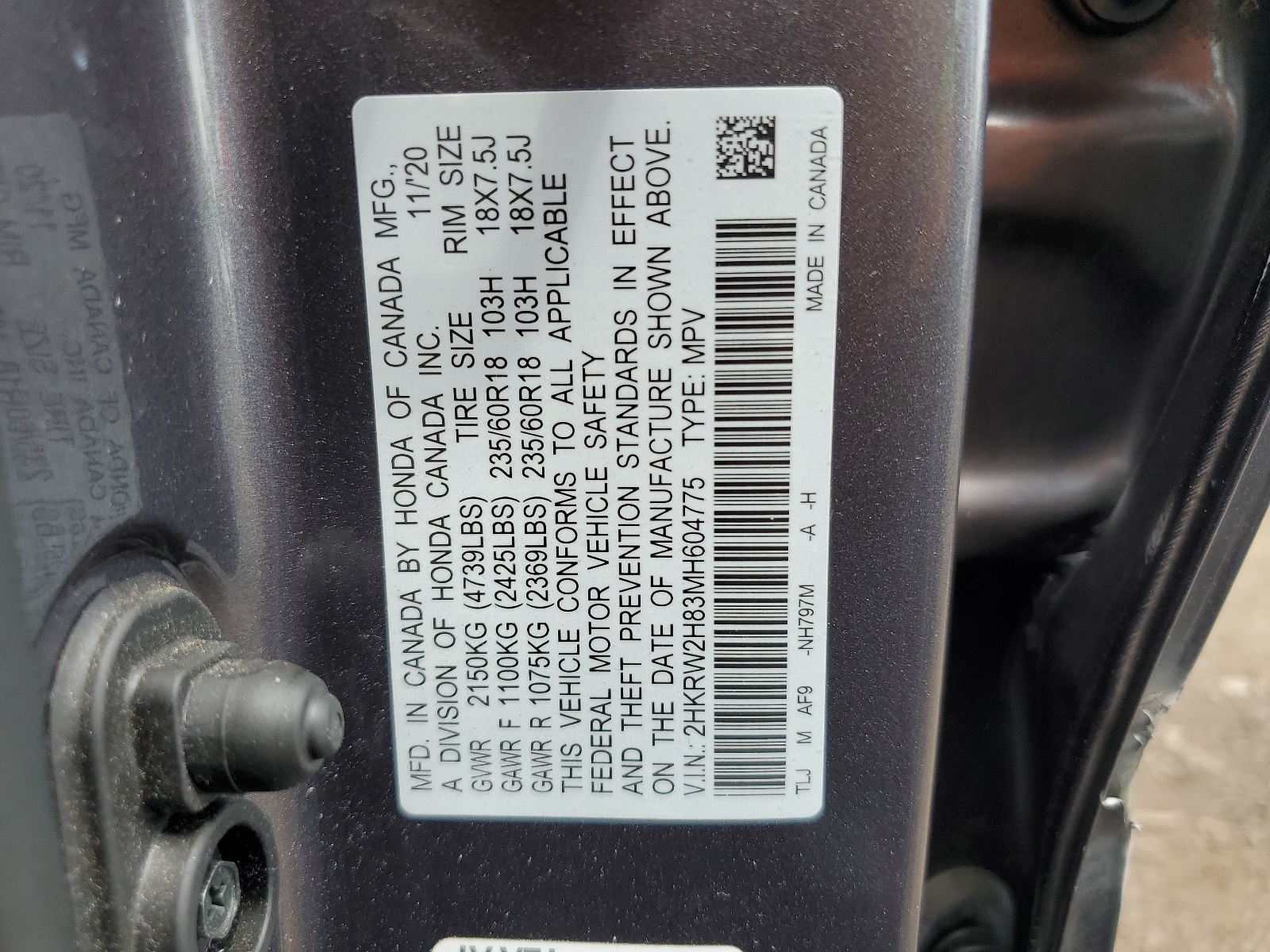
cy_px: 476
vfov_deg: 53.1
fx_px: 954
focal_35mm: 26
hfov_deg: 67.3
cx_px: 635
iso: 50
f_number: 1.5
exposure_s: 1/400
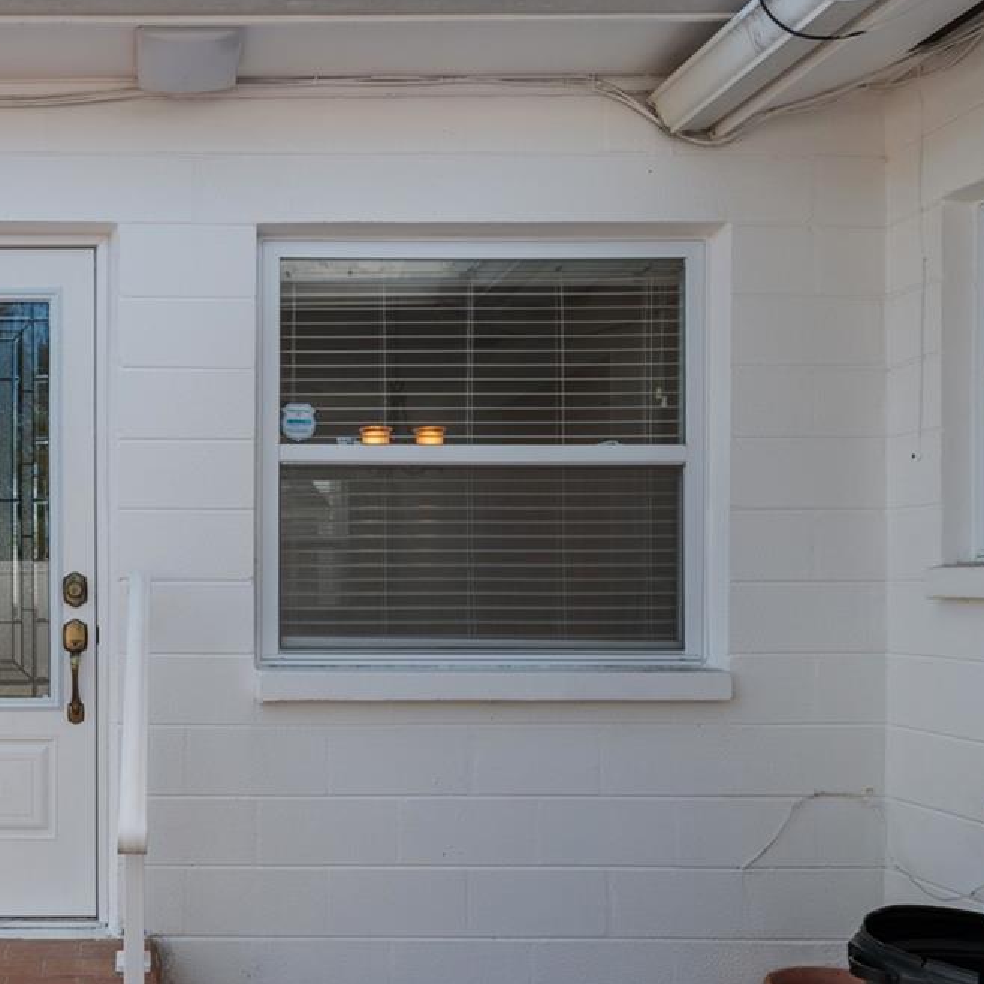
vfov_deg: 51.9
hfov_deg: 48.3
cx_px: 144
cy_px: 625
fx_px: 997
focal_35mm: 31
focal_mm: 10
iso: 100
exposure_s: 1/50
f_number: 7.1
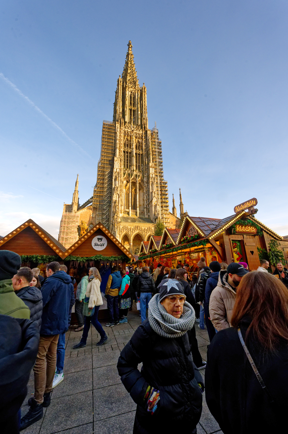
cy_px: 217
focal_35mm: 14
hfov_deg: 81.1
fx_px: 168
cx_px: 144
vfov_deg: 104.3
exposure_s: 1/400
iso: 800
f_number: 10
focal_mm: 14
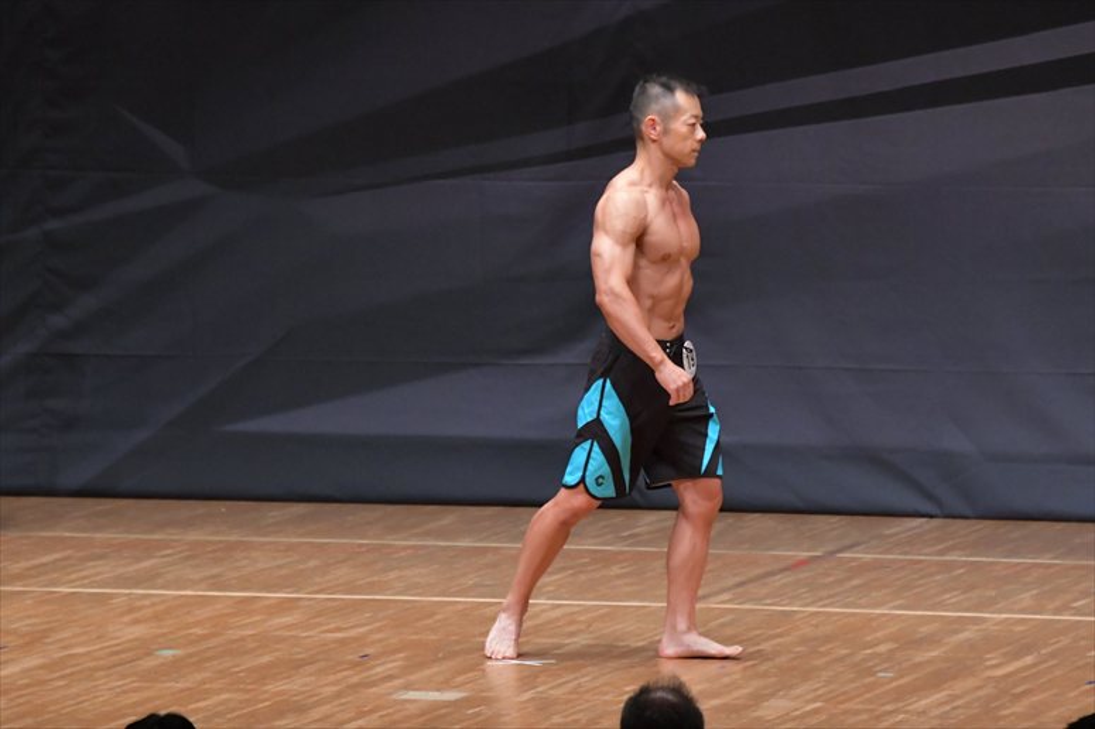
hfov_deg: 7.2
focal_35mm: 285
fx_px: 8665
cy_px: 364
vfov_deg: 4.8
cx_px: 548
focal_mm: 190
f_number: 5.6
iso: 6400
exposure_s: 1/400
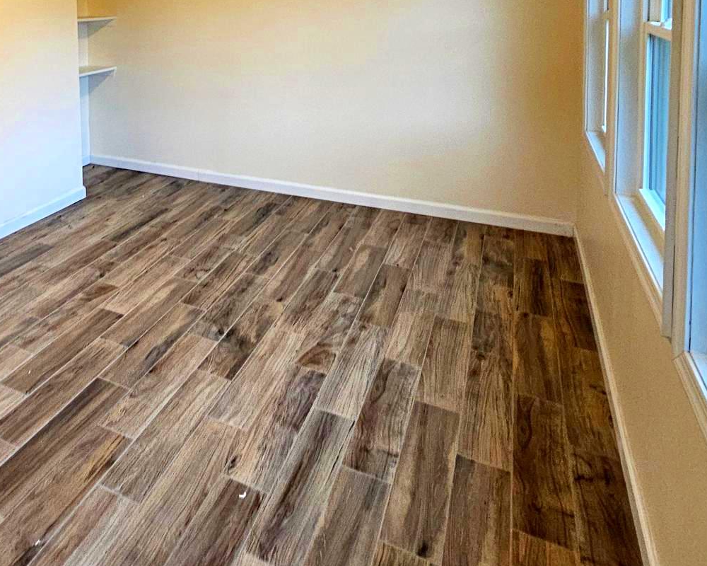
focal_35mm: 26
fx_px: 544
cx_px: 185
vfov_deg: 47.7
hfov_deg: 62.6
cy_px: 30
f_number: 2.2
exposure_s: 1/30
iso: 320
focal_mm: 2.2
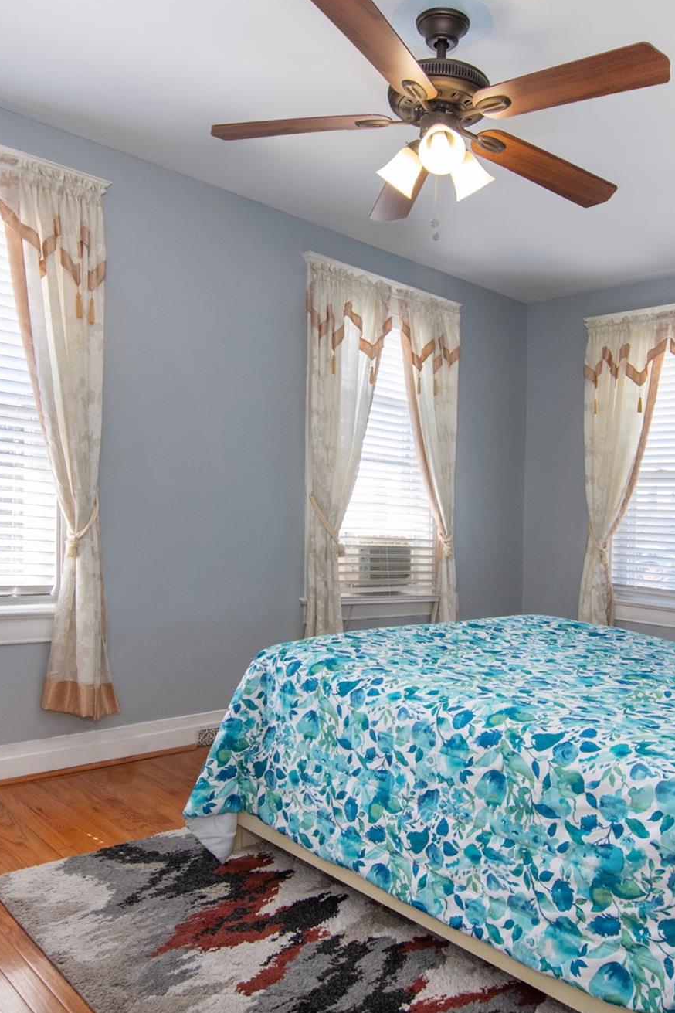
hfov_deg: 49.8
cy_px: 506
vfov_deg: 69.8
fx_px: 725
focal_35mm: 26
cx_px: 373
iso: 640
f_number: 8
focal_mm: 11
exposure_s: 1/50
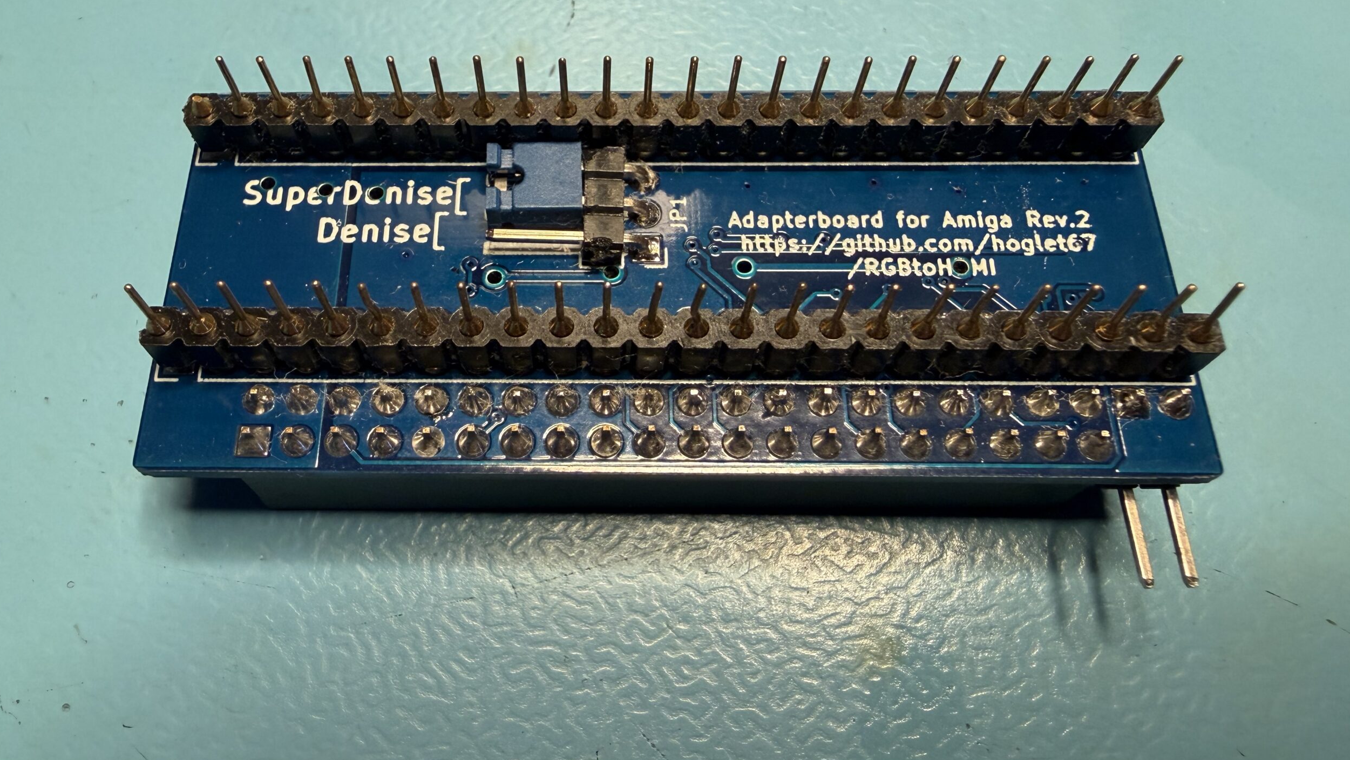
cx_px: 683
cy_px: 309
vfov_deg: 40.0
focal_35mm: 29
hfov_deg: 66.1
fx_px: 1038
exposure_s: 1/100
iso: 250
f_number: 2.2
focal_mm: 2.22
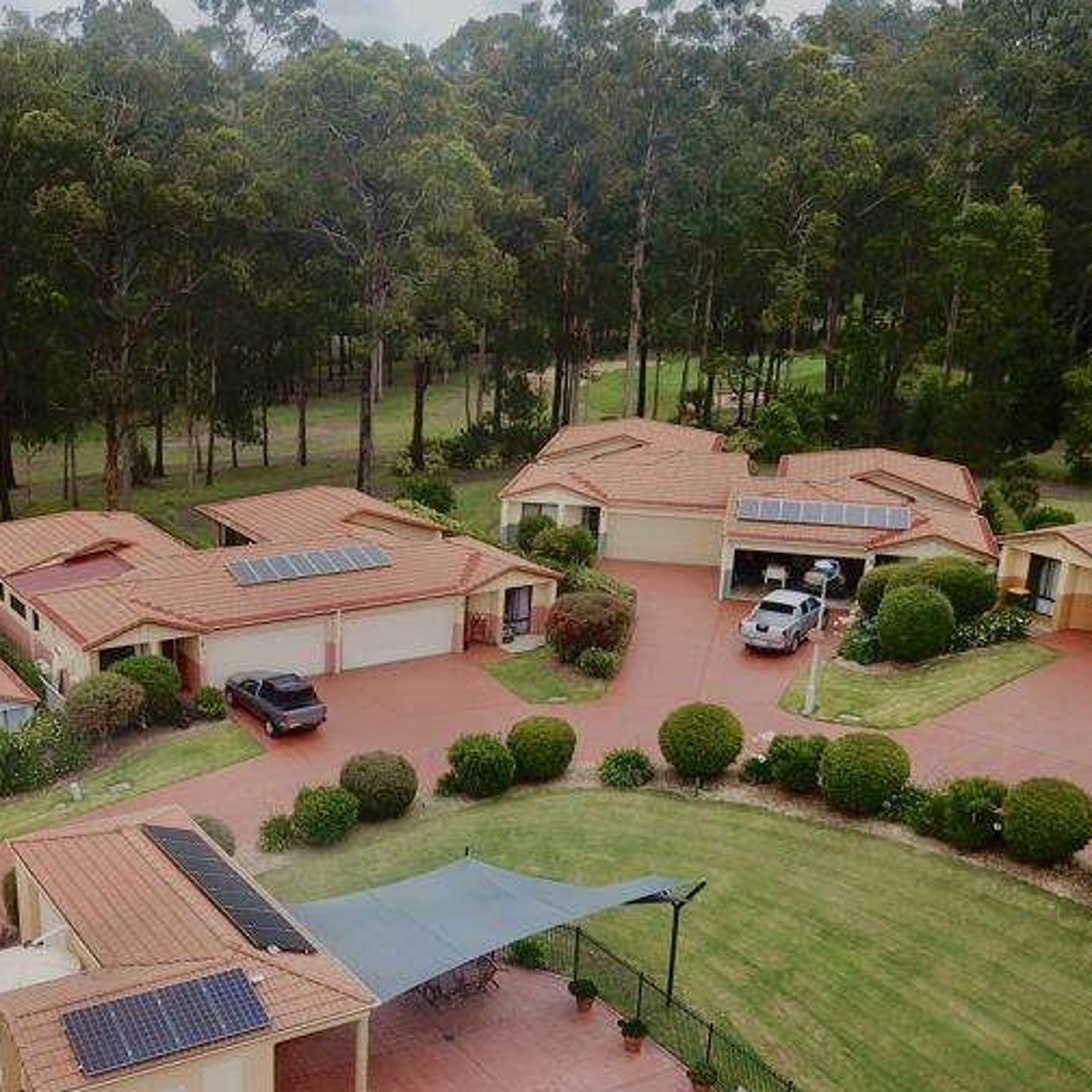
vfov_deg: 40.5
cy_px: 716
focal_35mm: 41
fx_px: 1463
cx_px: 332
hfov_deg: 40.2
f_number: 2.2
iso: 100
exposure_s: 1/835
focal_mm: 4.73
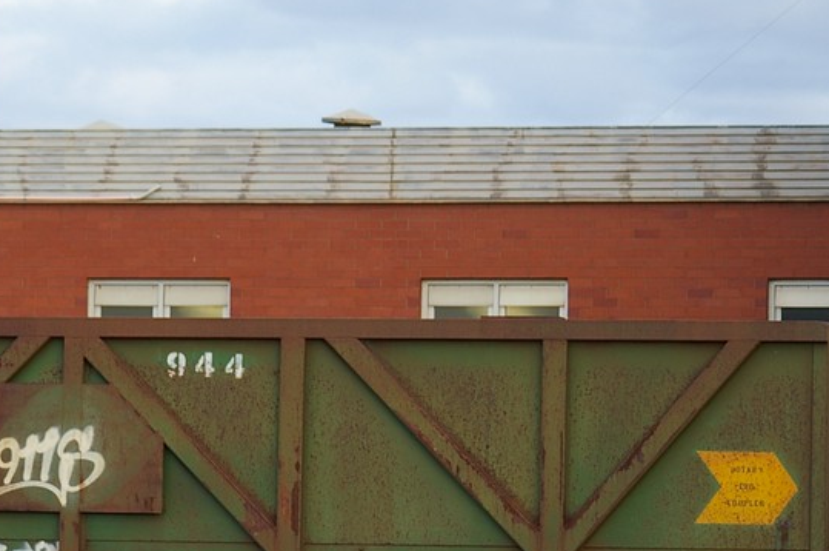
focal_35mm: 331
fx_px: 7617
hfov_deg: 6.2
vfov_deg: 4.1
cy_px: 439
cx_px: 126
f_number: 4.5
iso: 200
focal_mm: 93
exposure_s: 1/180
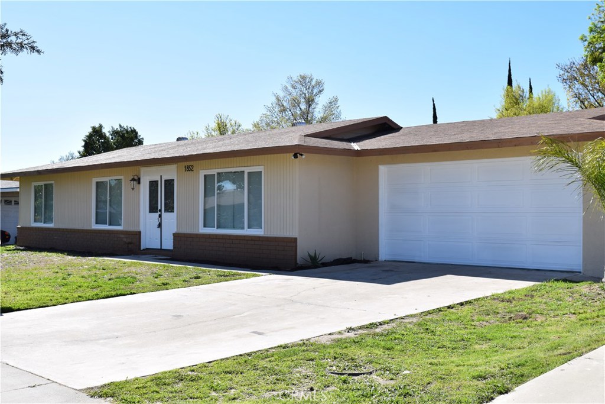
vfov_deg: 31.9
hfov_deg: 46.4
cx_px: 302
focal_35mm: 42
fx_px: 706
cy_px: 202
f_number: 10
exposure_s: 1/400
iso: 200
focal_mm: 28
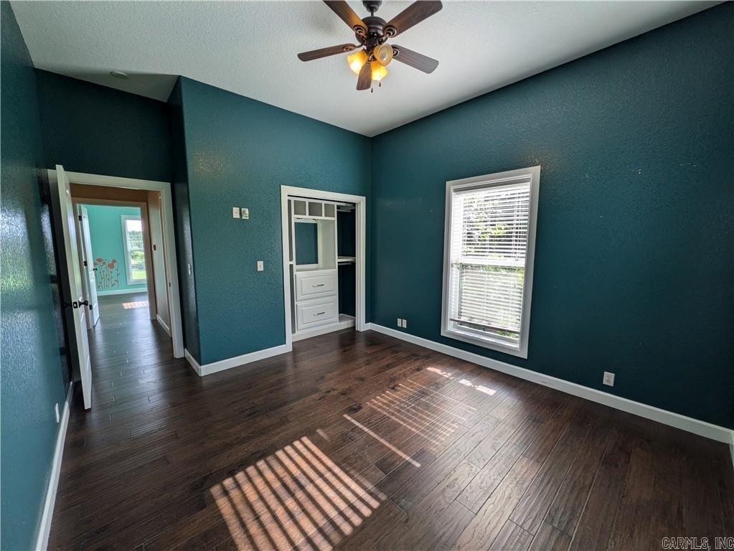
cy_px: 276
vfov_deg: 85.7
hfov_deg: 102.0
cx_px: 367
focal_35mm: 14
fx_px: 297
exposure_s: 1/168
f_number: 2.2
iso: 40
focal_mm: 1.83
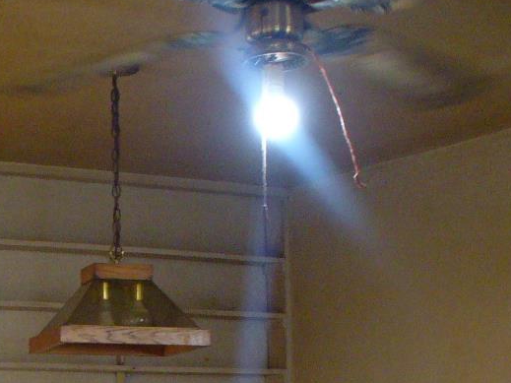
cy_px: 545
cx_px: 81
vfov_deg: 13.2
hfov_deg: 18.2
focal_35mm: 107
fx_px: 1579
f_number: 2.8
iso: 200
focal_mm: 6.1
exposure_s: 1/30
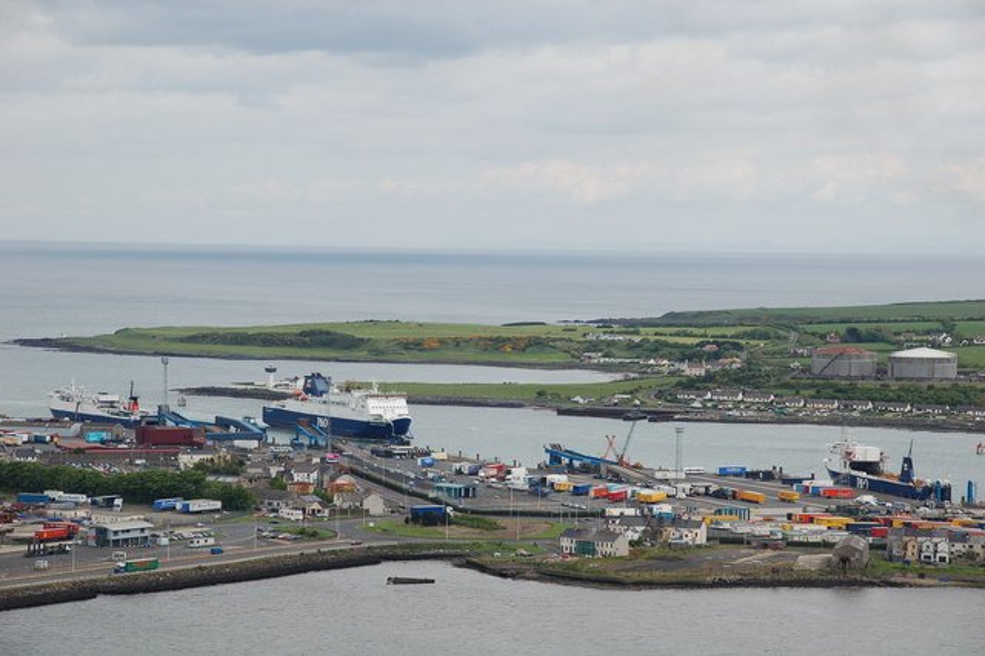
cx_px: 492
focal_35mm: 117
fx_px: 3199
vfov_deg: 11.7
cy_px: 328
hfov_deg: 17.5
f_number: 8
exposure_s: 1/400
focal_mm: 78
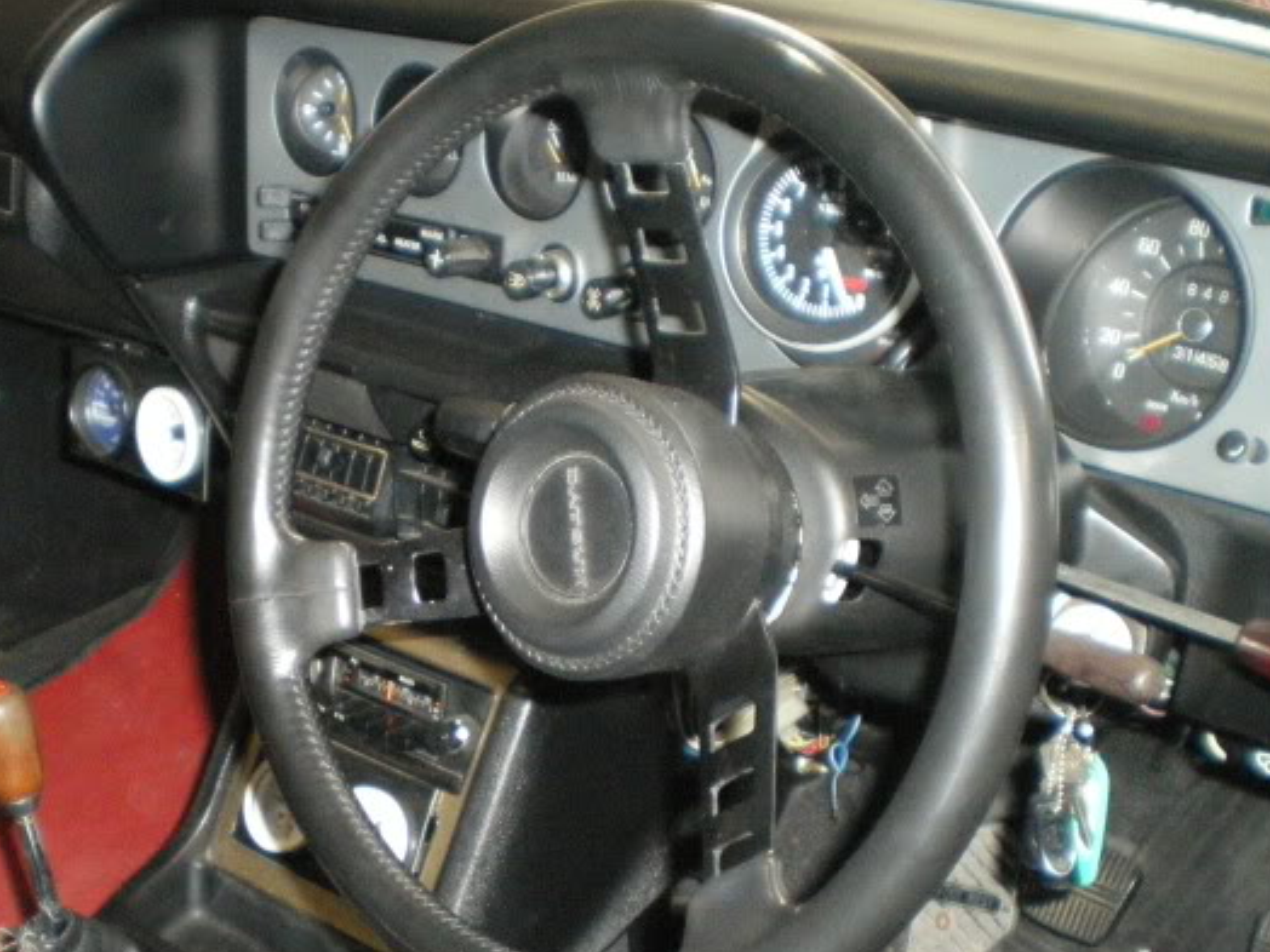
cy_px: 647
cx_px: 412
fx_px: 2018
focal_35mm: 55
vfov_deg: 26.4
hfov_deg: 34.6
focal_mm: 6.3
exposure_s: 1/50
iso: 800
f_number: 3.1
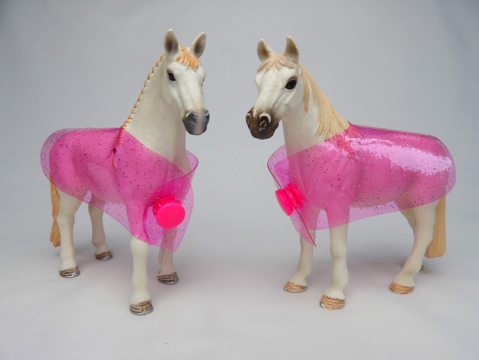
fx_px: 332
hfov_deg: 71.6
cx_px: 240
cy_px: 180
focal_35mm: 24
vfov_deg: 56.8
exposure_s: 1/99
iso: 100
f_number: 3.2
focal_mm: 4.3
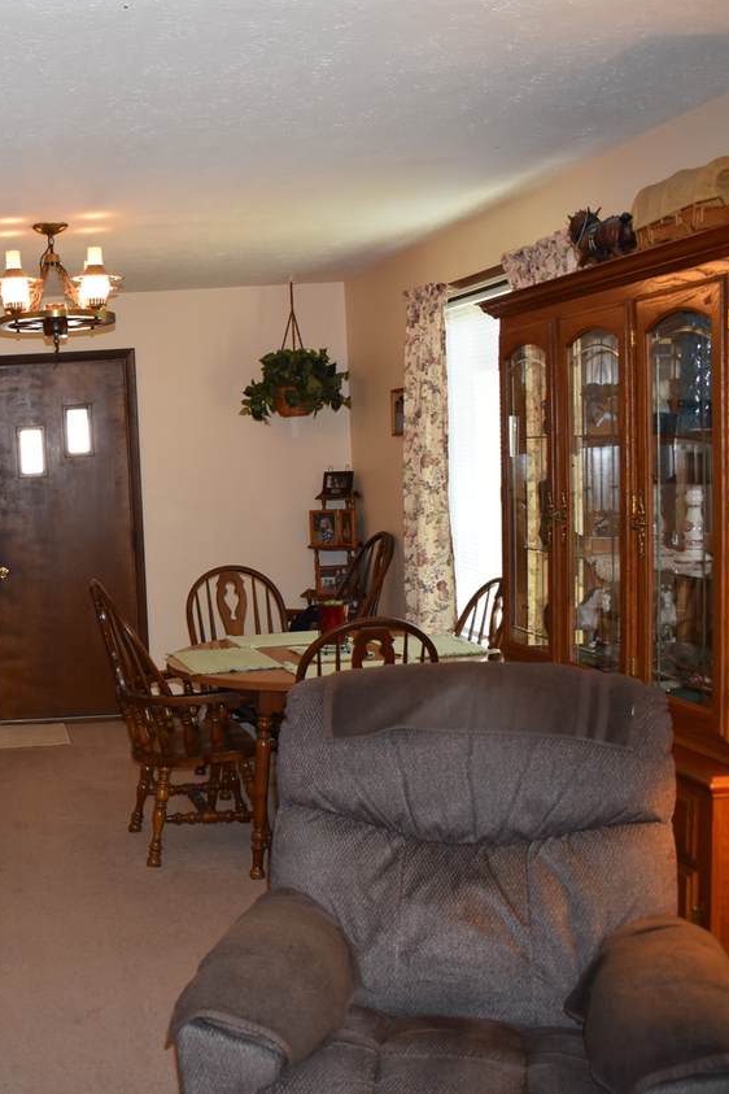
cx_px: -19
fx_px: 1245
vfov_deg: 47.4
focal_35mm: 41
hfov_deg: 30.1
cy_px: 544
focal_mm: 18
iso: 800
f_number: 4.5
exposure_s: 1/80
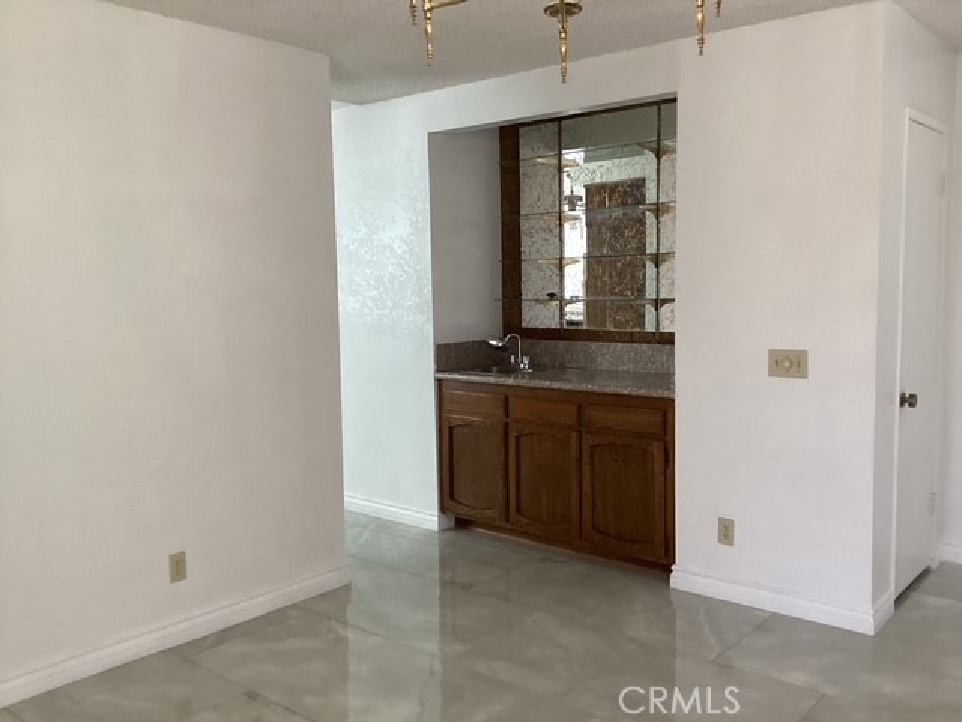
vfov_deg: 45.4
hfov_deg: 58.4
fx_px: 862
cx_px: 481
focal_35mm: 31
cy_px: 361
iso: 200
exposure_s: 1/60
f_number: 2.4
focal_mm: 3.3
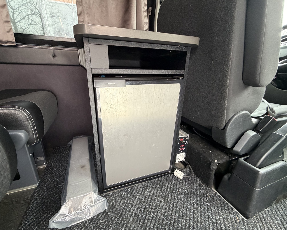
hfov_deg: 96.7
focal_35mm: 15
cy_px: 114
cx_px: 134
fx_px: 127
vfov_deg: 84.0
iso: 400
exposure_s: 1/60
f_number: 2.2
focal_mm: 2.22
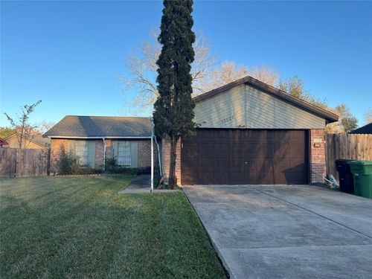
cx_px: 186
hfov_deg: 67.3
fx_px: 279
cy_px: 140
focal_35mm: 26
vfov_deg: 53.1
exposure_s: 1/1058
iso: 50
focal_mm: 5.7
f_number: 1.5
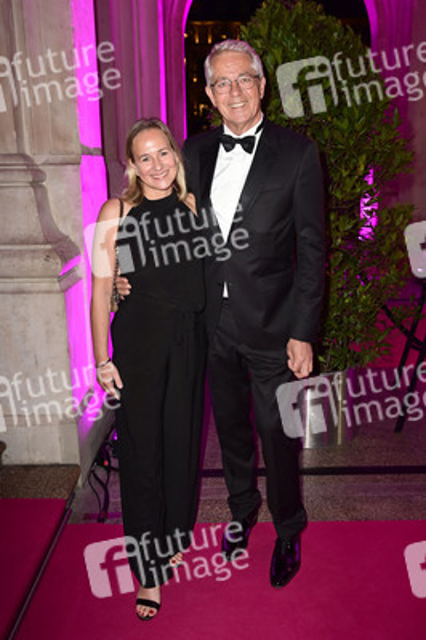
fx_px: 533
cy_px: 320
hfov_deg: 43.5
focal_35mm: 30
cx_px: 213
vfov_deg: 62.0
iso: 1600
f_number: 5.6
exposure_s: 1/125
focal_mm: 30
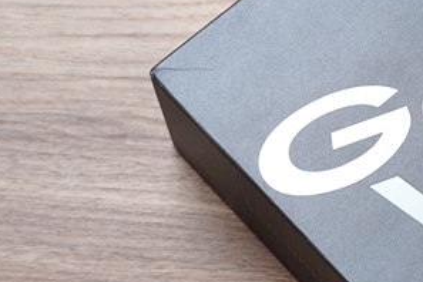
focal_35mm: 156
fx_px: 1835
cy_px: 144
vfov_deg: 8.8
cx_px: 481
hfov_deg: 12.9
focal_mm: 43
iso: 800
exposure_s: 1/100
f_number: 5
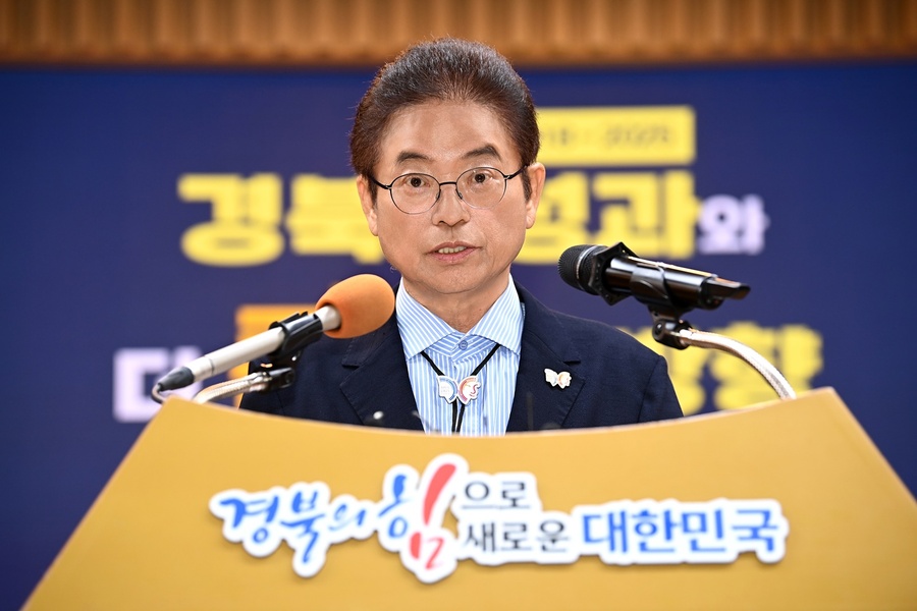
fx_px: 3311
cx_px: 458
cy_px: 306
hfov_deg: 15.8
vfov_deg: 10.5
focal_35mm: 130
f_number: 3.5
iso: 1250
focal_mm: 130
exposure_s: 1/125
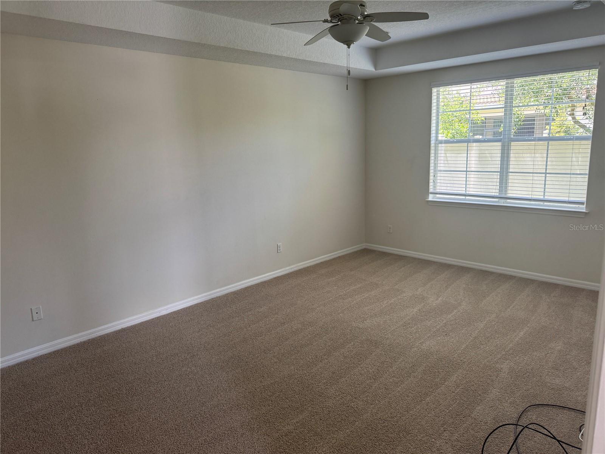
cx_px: 302
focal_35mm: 24
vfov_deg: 56.8
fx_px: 419
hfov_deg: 71.6
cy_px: 227
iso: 200
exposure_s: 1/121
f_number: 1.78
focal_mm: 6.76
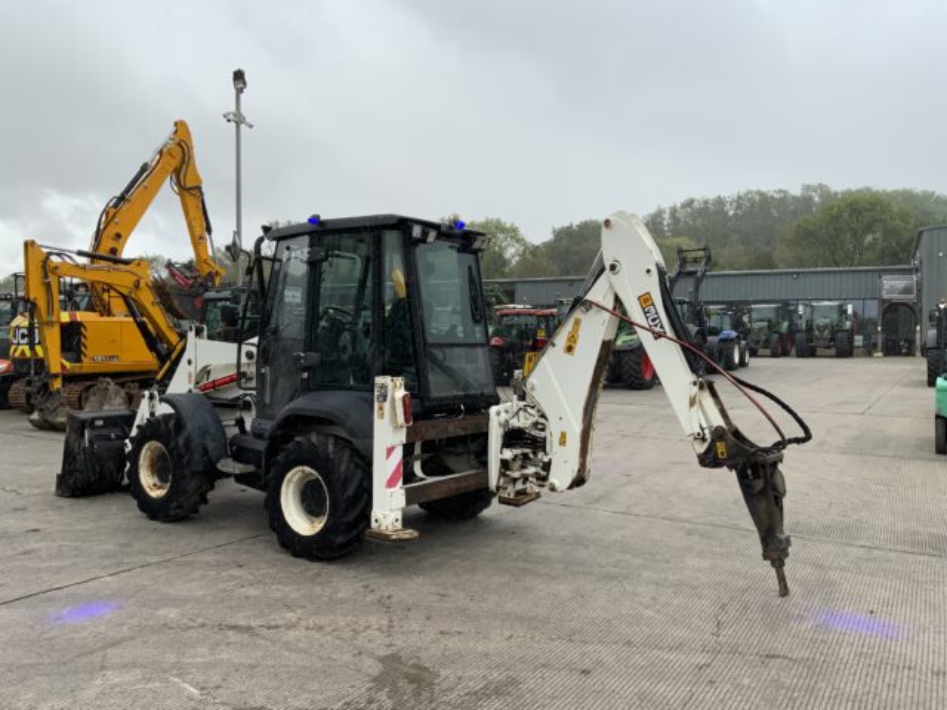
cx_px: 474
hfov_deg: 61.7
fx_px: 793
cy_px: 355
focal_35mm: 29
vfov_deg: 48.2
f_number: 1.8
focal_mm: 3
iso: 16
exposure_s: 1/504
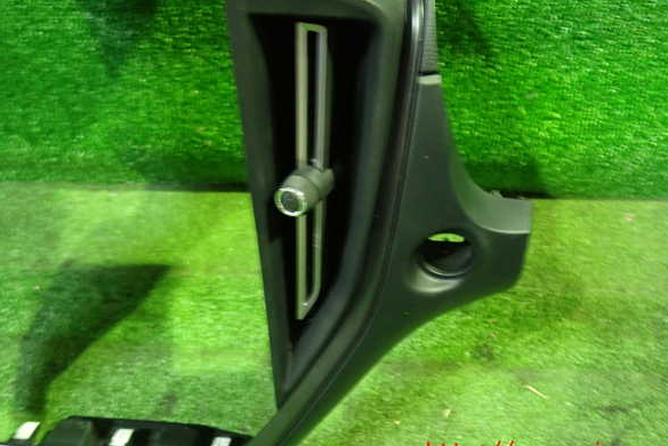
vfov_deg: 41.1
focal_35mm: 32
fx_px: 594
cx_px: 341
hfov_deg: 58.7
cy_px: 210
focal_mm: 5.4
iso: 800
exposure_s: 1/15
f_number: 2.3
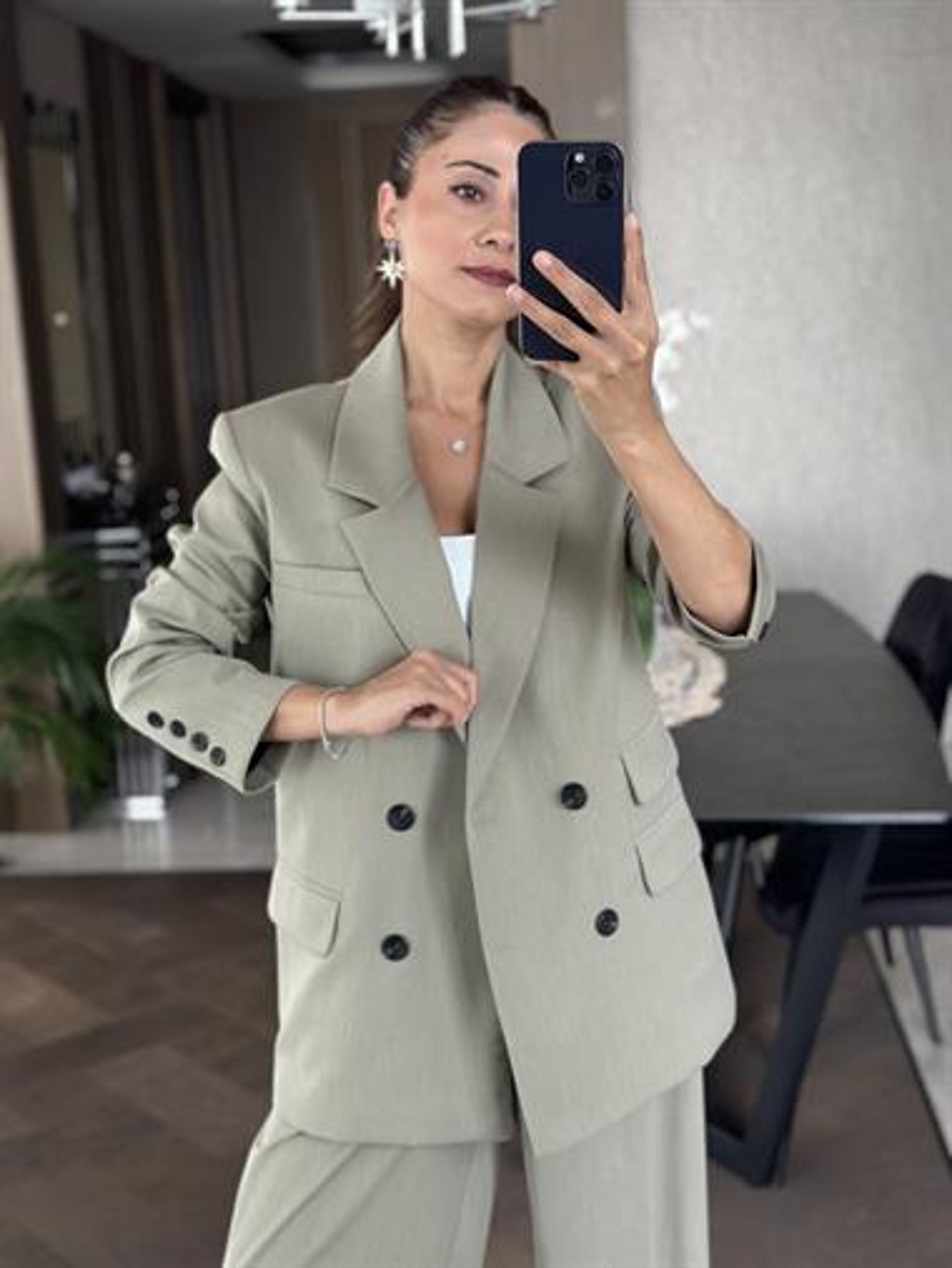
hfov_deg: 30.3
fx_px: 1759
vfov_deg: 39.6
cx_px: 476
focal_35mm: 48
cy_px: 634
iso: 320
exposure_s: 1/50
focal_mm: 6.86
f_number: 1.78
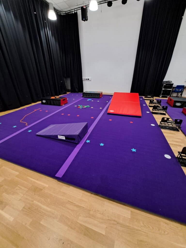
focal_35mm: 13
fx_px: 93
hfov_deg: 89.9
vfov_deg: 106.2
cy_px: 124
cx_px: 93
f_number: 2.2
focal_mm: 1.7
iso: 250
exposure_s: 1/50
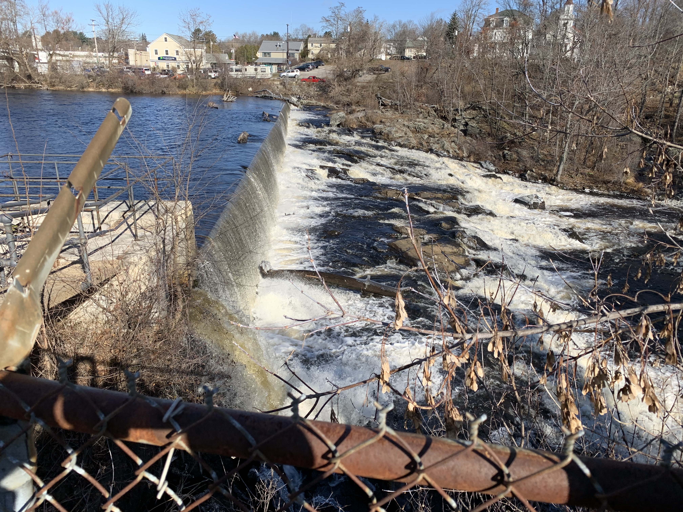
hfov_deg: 67.3
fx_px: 513
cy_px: 256
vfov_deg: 53.1
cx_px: 342
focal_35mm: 26
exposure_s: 1/1779
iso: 25
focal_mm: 4.25
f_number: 1.8
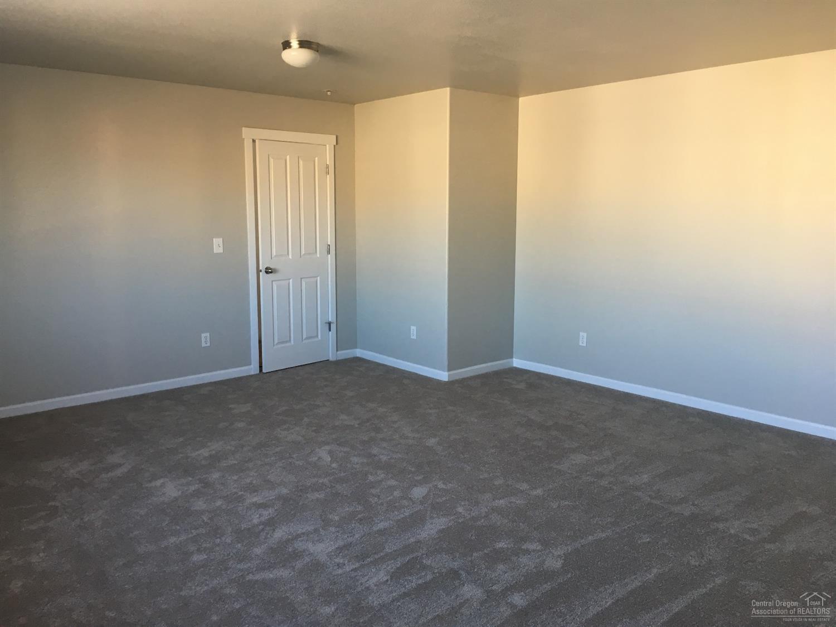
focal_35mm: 29
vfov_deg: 48.2
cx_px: 418
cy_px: 314
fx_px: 700
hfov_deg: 61.7
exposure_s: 1/30
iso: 50
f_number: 2.2
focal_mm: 4.15
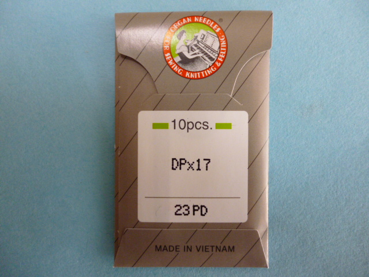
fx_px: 298
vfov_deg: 49.7
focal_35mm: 28
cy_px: 138
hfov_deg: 63.4
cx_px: 184
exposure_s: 1/50
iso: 400
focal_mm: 5
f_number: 3.1
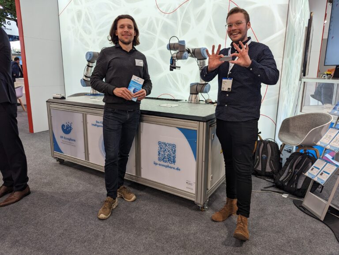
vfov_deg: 56.9
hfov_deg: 71.5
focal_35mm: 24
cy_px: 128
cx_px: 170
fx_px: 235
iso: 65
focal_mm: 6.81
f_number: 1.85
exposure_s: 1/100
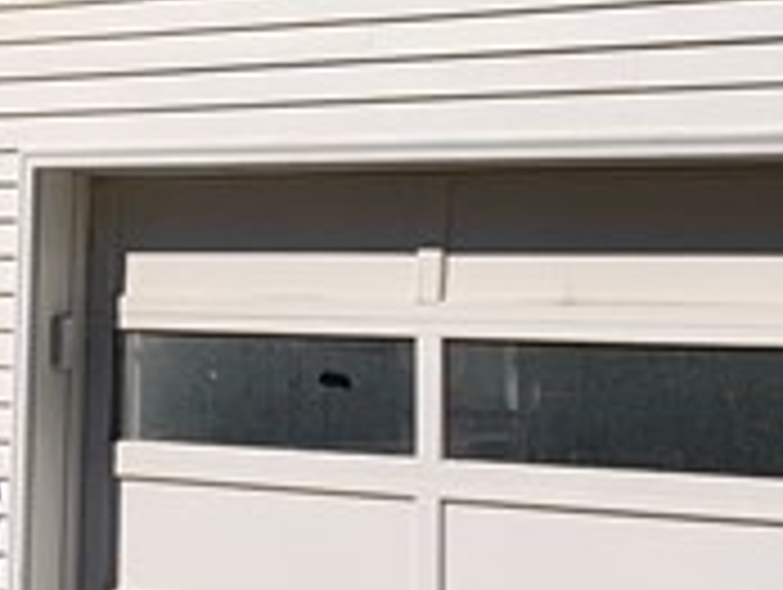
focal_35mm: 153
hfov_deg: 12.7
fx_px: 3466
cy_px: 50
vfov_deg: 9.7
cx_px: -72
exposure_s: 1/4098
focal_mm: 4.25
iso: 25
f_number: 1.8
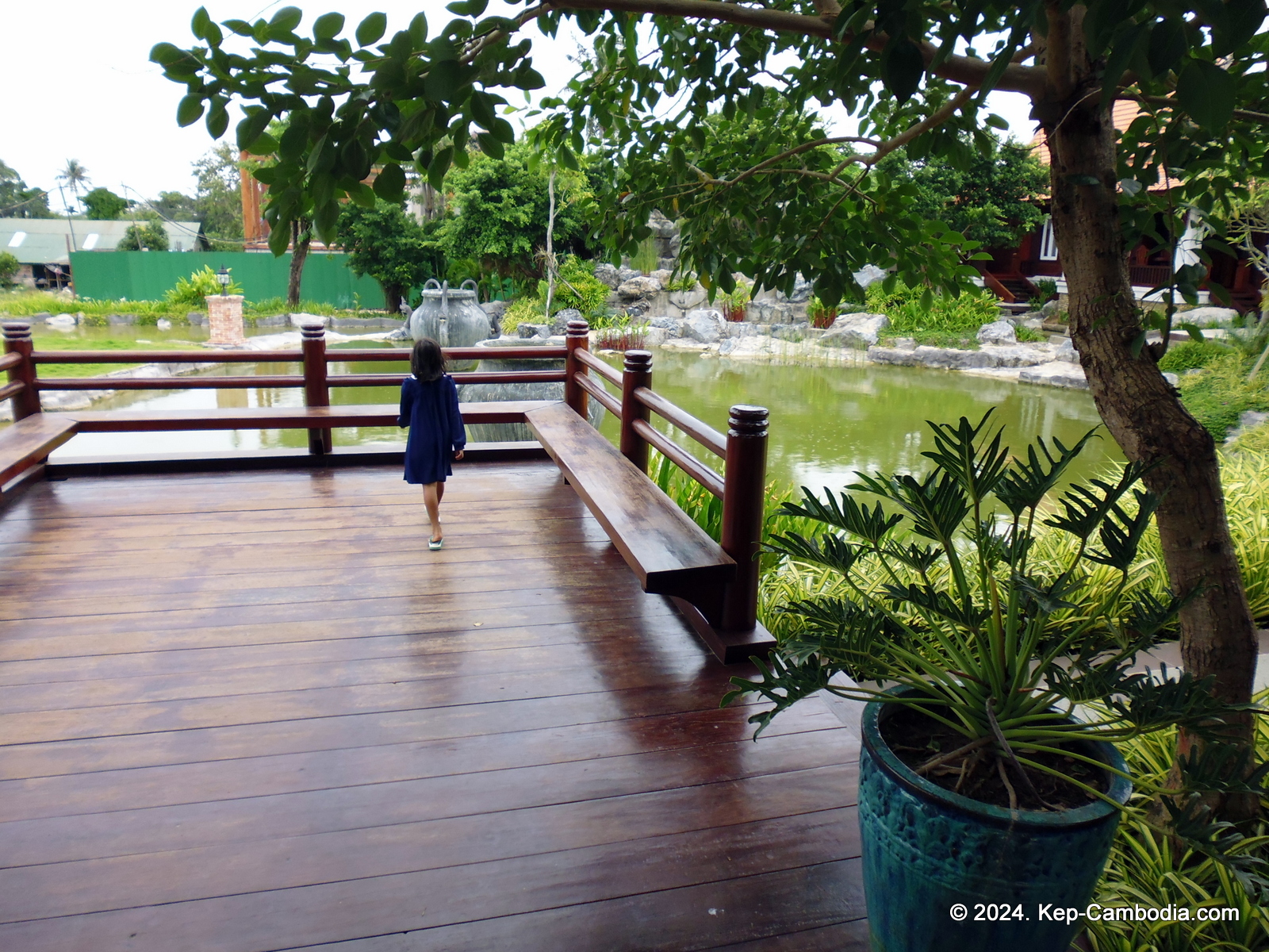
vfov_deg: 56.8
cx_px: 634
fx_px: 880
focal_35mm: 24
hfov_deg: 71.6
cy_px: 476
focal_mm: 4.3
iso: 100
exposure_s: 1/200
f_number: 2.8
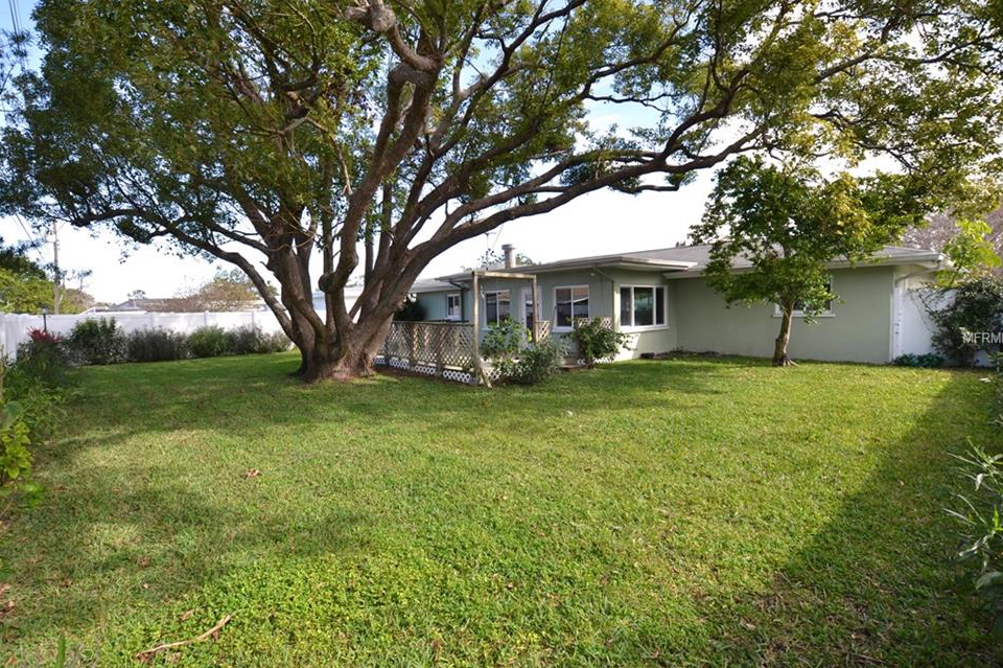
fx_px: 446
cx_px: 488
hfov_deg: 96.7
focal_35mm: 16
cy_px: 339
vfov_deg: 73.7
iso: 100
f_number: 6.3
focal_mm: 10
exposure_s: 1/100
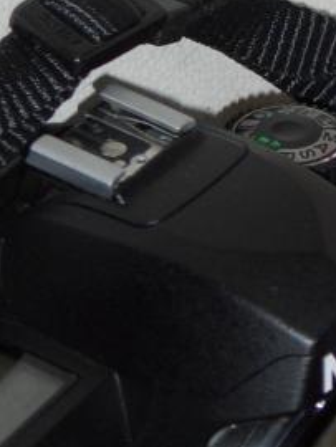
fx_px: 4846
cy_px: 140
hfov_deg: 4.0
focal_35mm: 375
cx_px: 238
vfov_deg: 5.3
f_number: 3.8
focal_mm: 21.3
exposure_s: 1/60
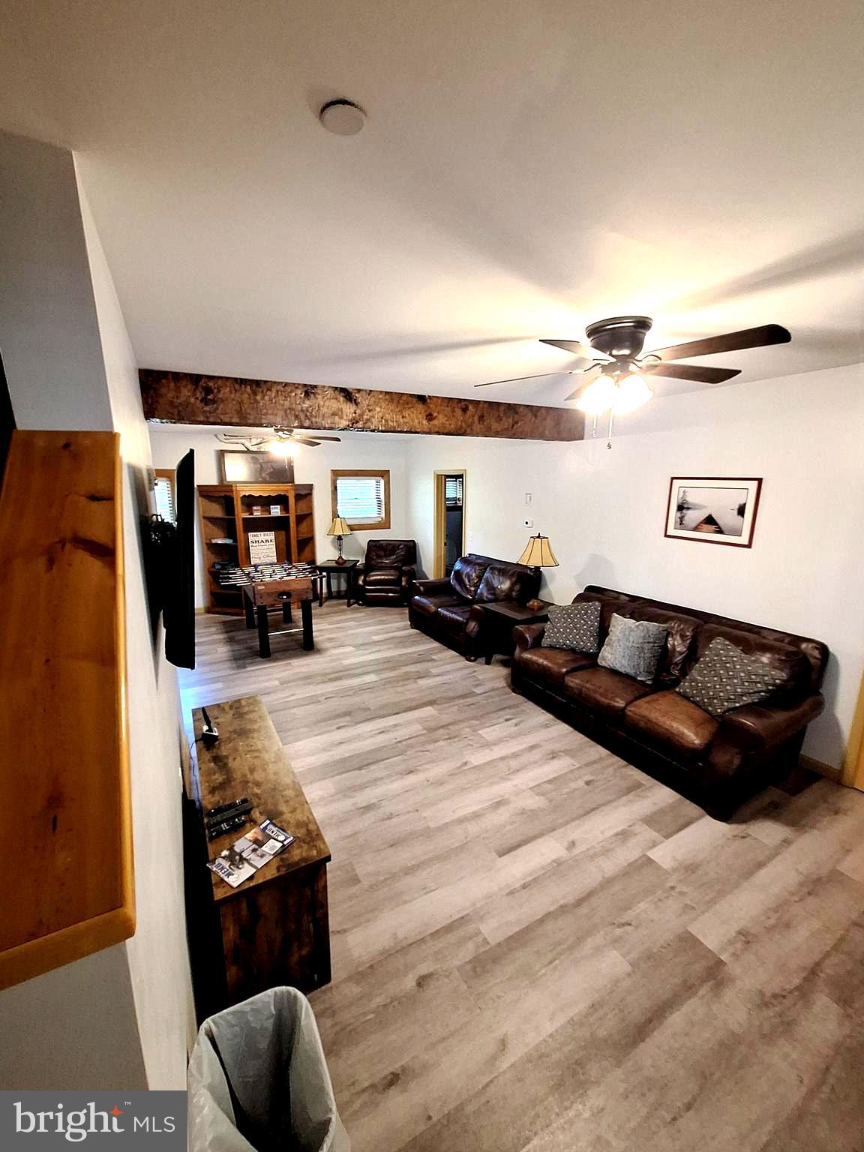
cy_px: 576
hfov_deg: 89.9
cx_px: 432
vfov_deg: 106.2
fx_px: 433
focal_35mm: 13
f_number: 2.2
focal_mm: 1.74
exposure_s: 1/25
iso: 400
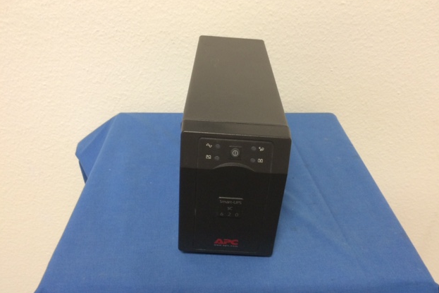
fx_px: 378
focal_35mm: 31
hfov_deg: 60.3
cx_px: 221
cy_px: 156
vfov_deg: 42.3
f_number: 2.2
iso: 200
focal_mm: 4.15
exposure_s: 1/33
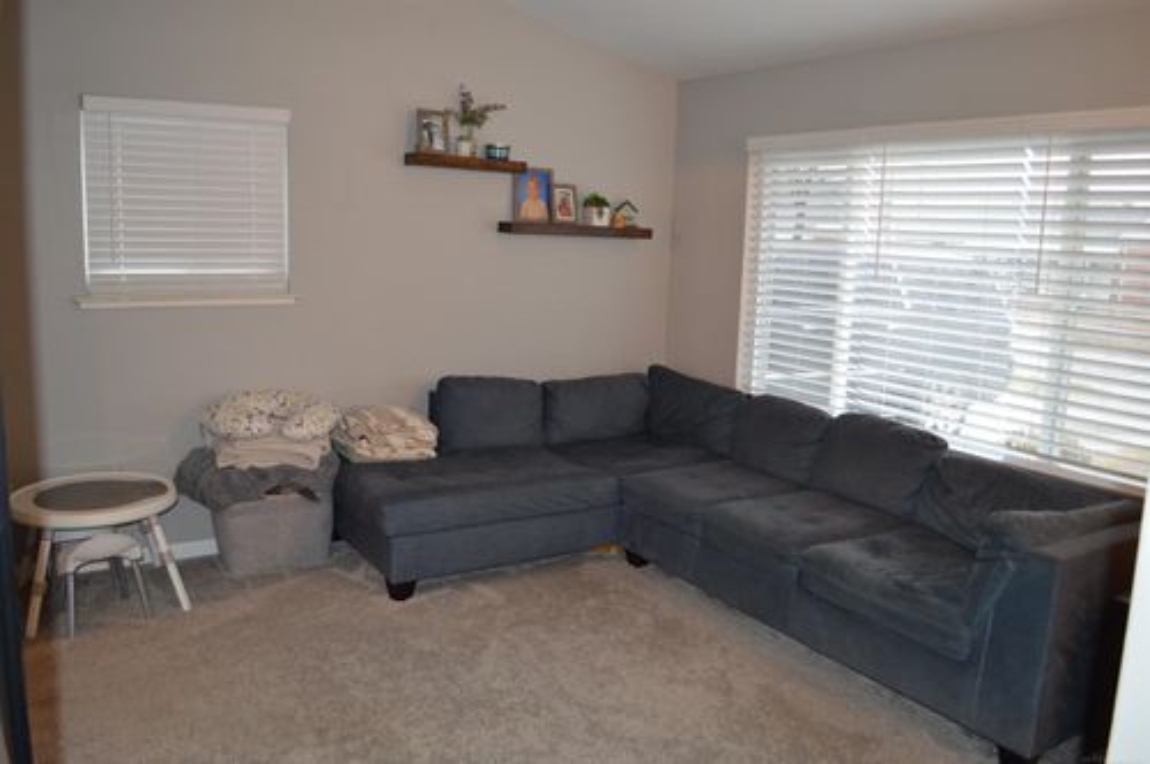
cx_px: 575
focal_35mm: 27
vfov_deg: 47.8
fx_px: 861
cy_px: 382
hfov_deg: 67.4
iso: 640
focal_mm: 18
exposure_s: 1/60
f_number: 3.5
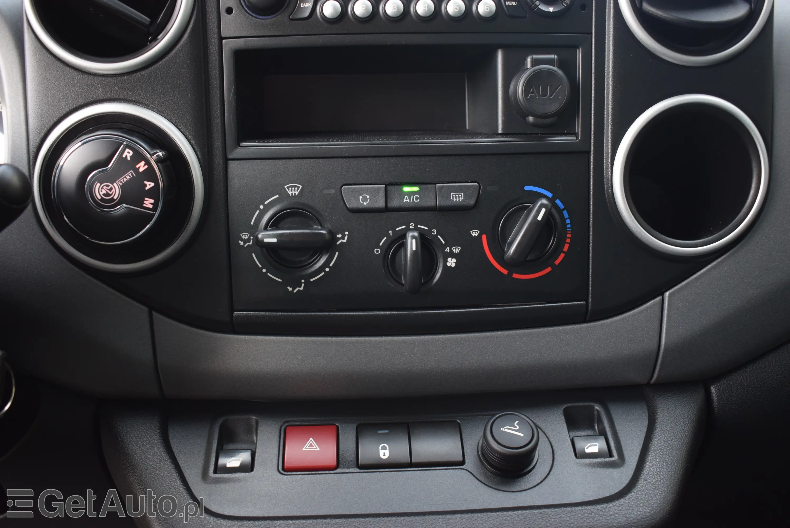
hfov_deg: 55.1
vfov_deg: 38.4
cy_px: 264
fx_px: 758
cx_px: 395
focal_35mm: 34
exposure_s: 1/60
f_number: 3.8
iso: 1000
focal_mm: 23
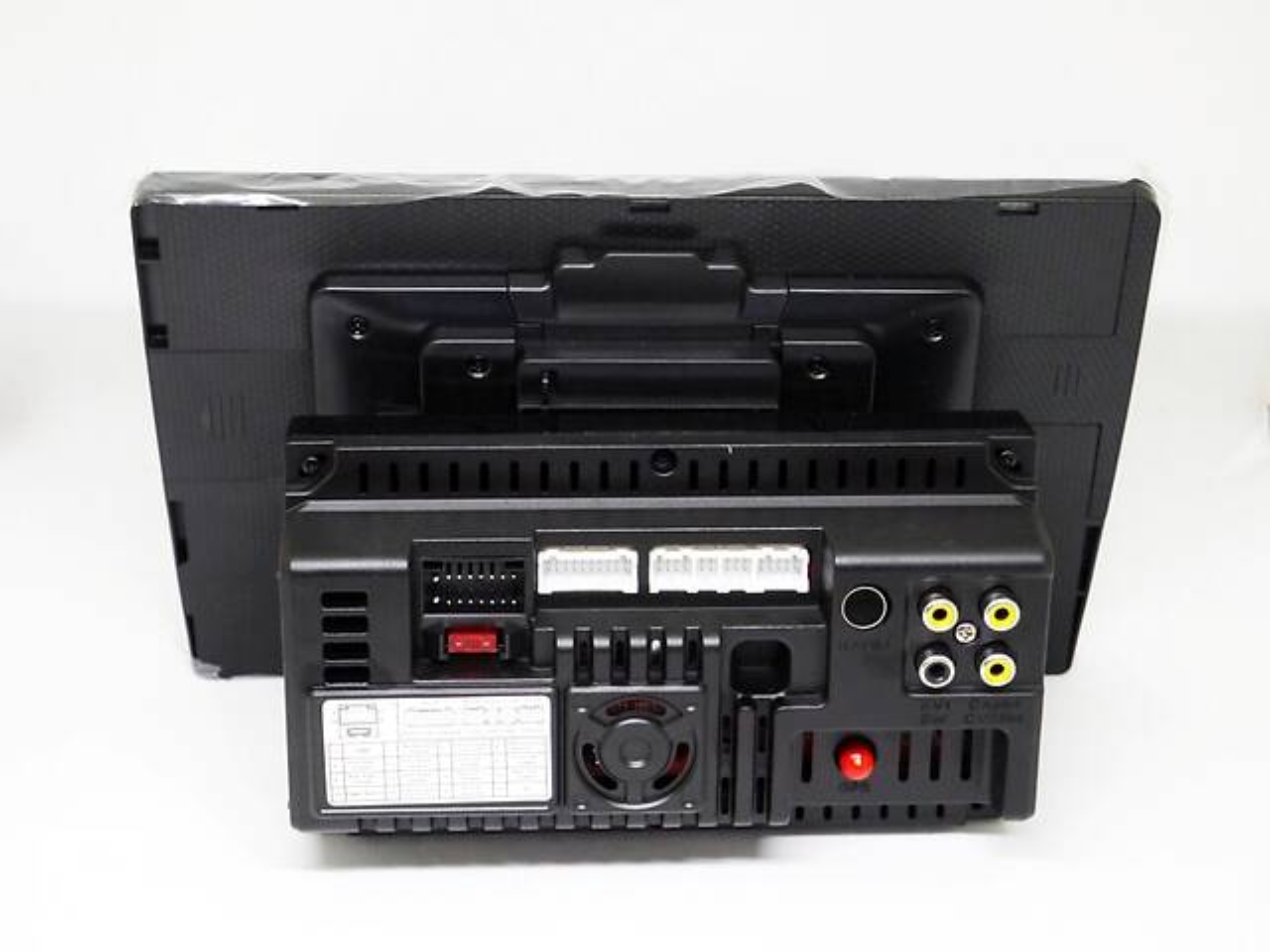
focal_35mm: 66
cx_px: 635
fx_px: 2421
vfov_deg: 22.3
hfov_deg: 29.4
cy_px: 476
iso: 1000
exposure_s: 1/60
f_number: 5.4
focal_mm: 33
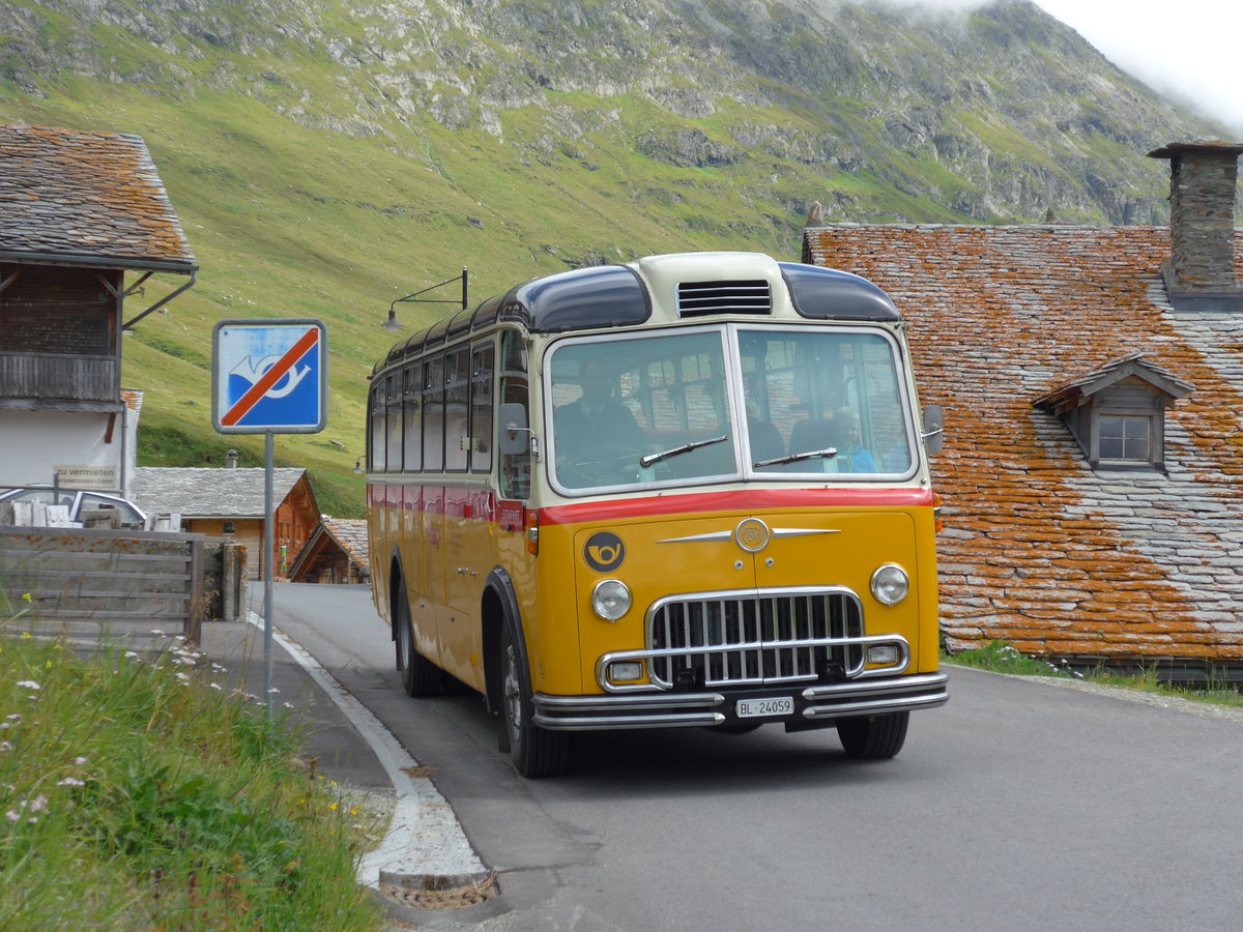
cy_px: 466
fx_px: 2514
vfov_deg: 21.0
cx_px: 622
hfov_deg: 27.8
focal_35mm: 70
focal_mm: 14.2
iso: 80
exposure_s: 1/500
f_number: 4.1
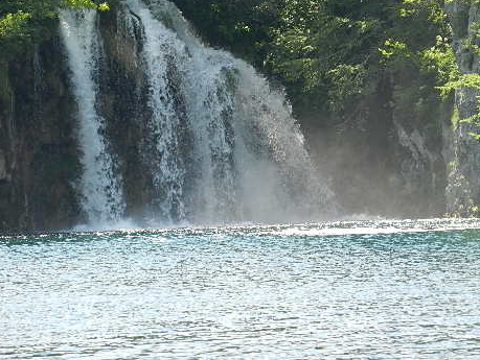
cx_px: 311
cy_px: 145
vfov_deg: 4.2
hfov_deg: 5.6
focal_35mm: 351
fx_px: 4871
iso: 160
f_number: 5.3
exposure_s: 1/320
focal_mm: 45.3
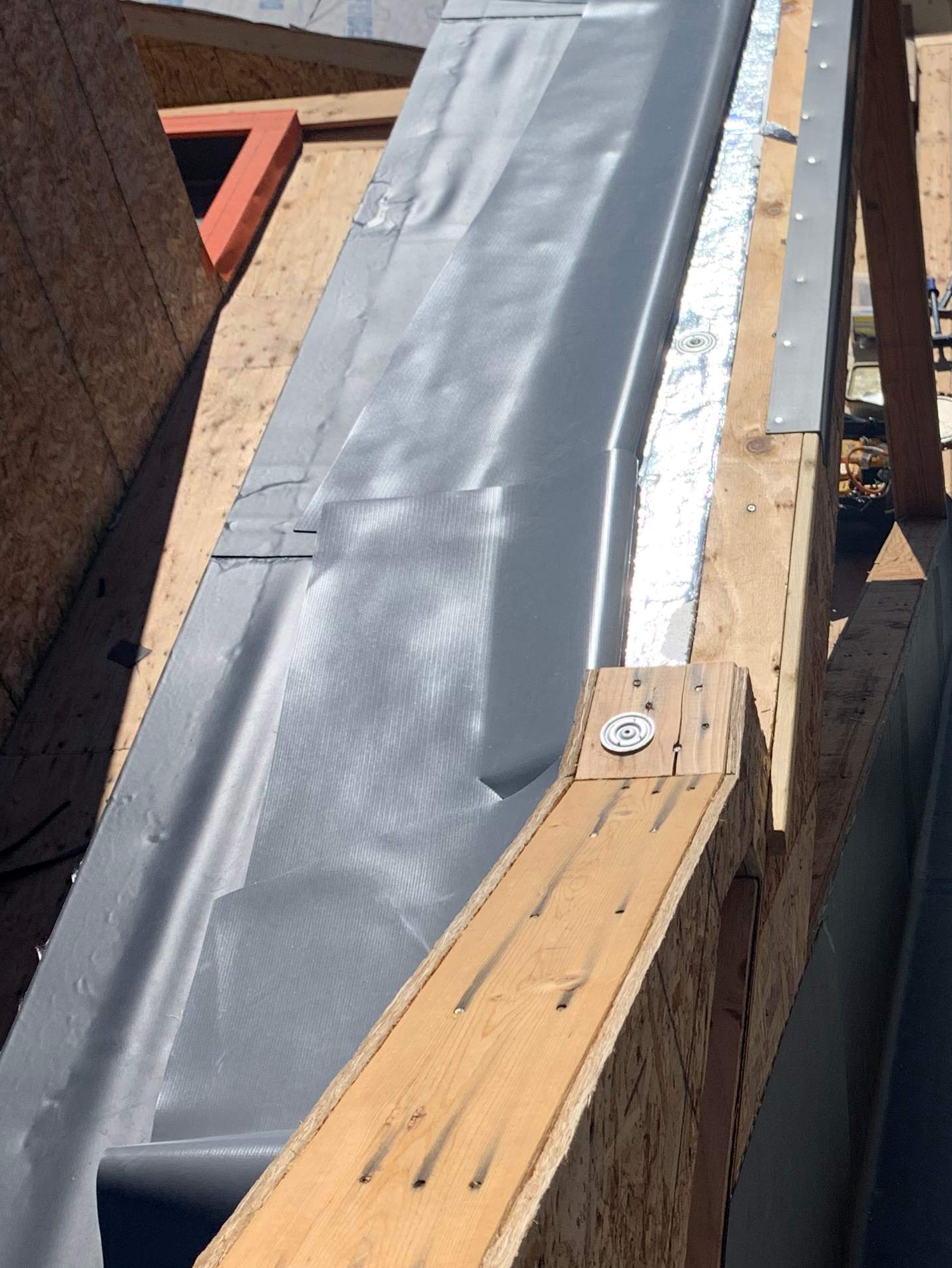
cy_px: 552
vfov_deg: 34.9
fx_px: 2016
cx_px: 969
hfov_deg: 25.2
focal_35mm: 55
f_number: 1.8
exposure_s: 1/4464
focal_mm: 4.25
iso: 25
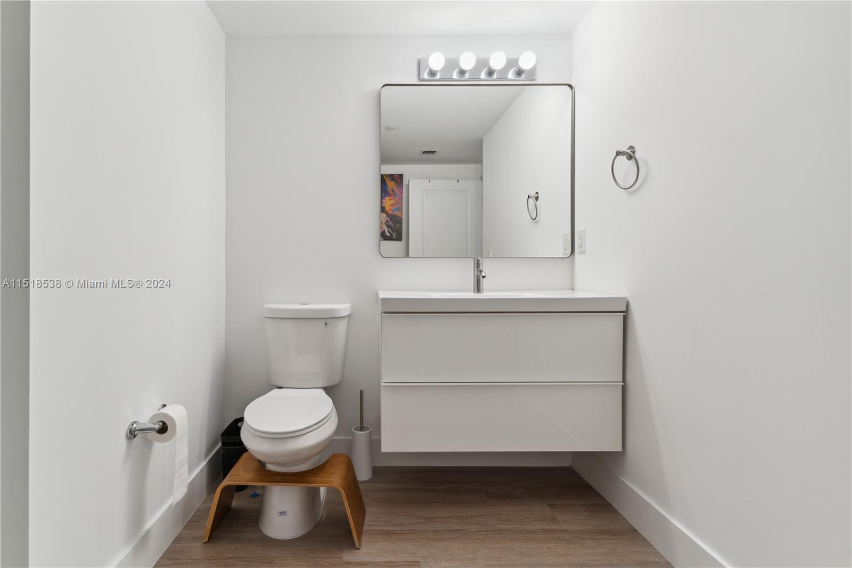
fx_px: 402
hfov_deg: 93.3
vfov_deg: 70.4
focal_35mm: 17
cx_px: 426
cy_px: 284
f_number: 9
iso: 160
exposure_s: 1/6
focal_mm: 17
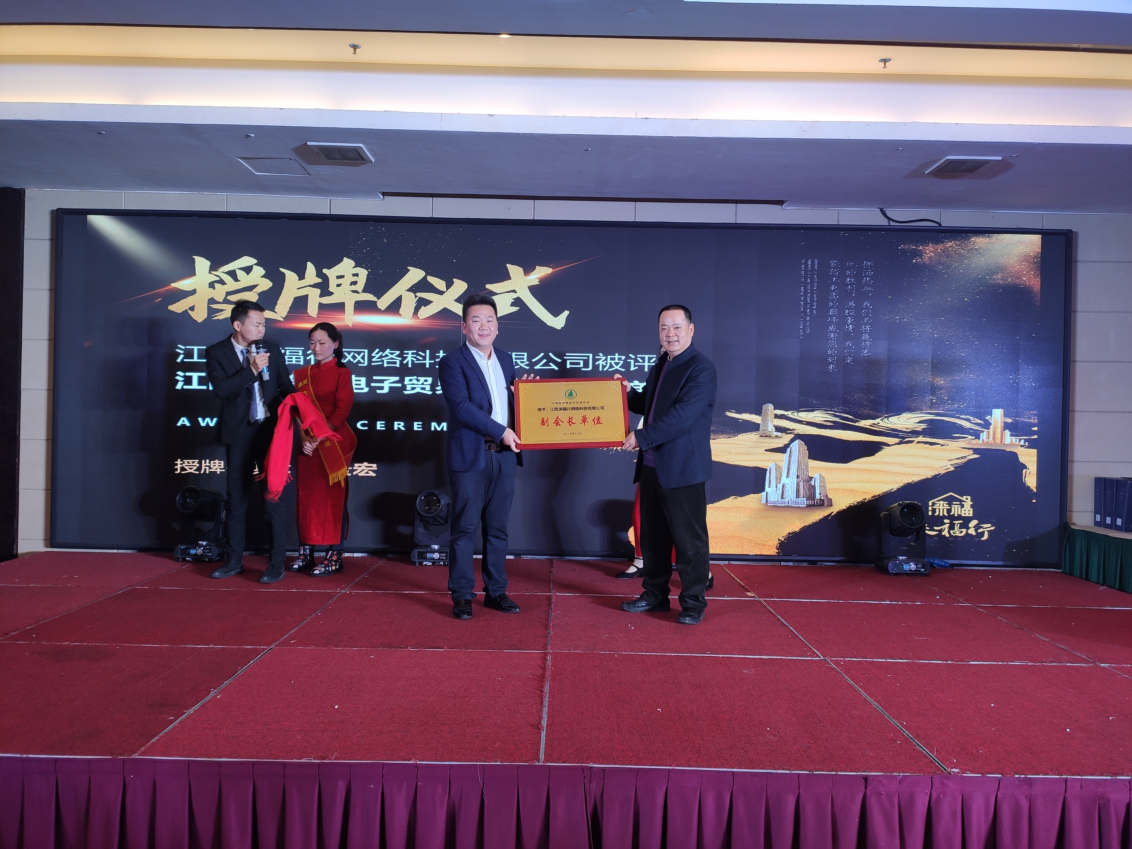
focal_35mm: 26
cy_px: 424
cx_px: 566
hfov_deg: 67.3
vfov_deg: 53.1
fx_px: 850
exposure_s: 1/50
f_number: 1.75
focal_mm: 4.77
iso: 138
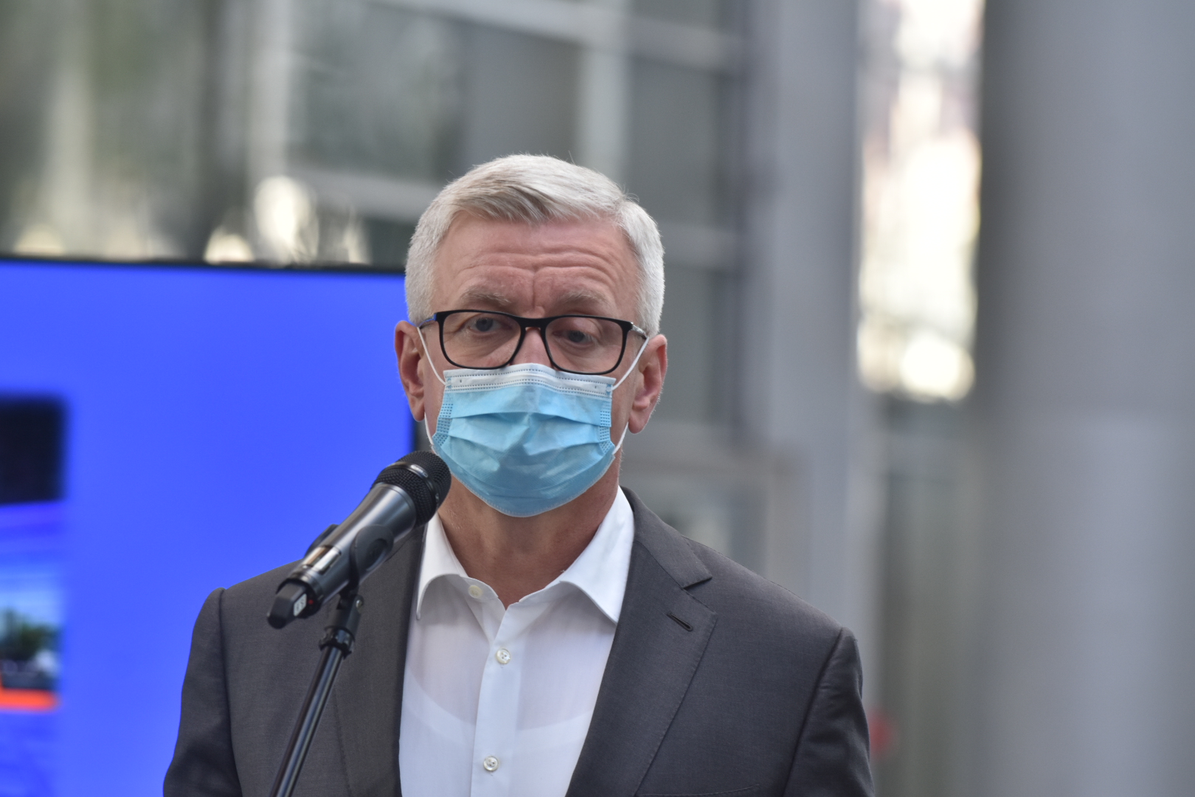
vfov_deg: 4.6
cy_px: 398
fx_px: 9958
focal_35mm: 300
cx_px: 598
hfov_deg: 6.9
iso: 400
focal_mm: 200
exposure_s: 1/100
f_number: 4.5
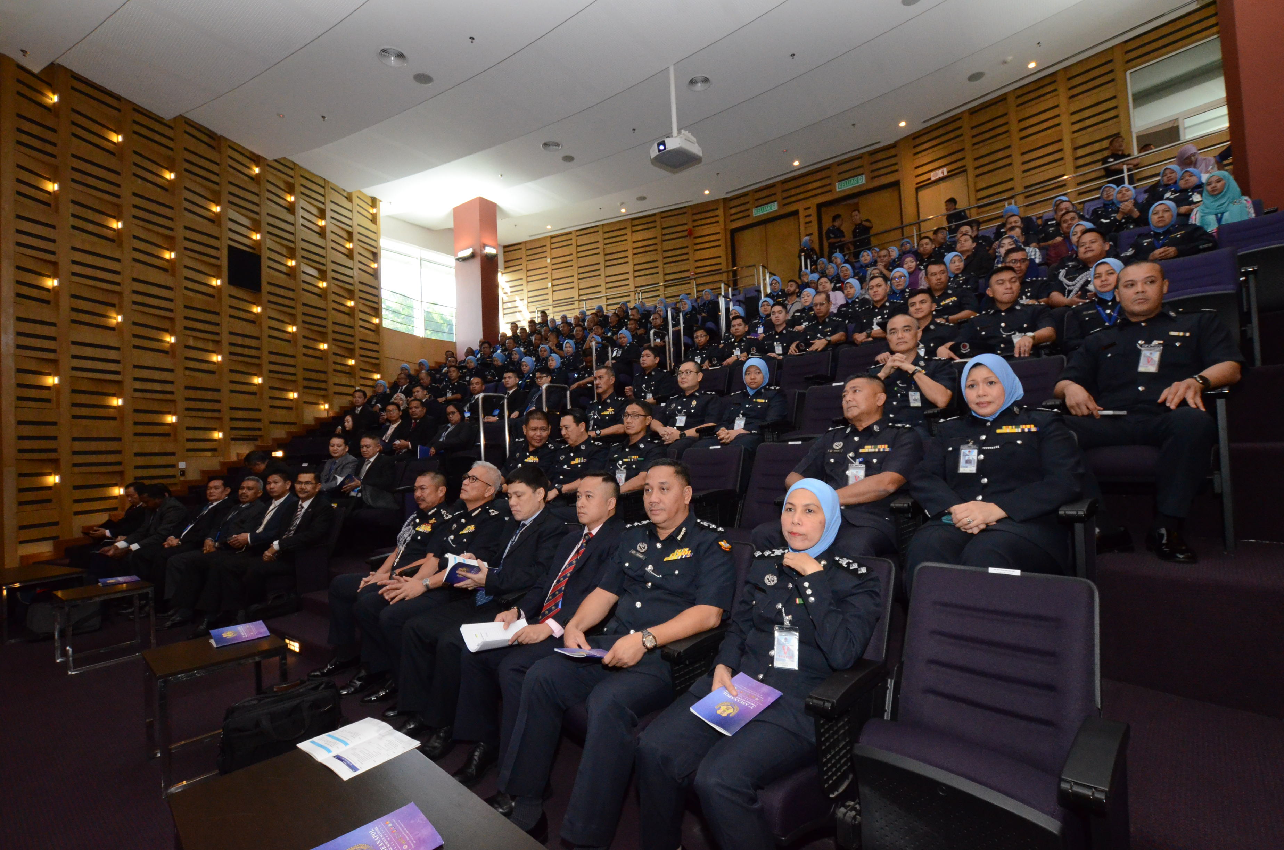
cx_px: 642
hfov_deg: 100.5
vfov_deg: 77.1
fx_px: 534
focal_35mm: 15
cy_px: 425
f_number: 9
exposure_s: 1/100
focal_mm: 10
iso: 3200
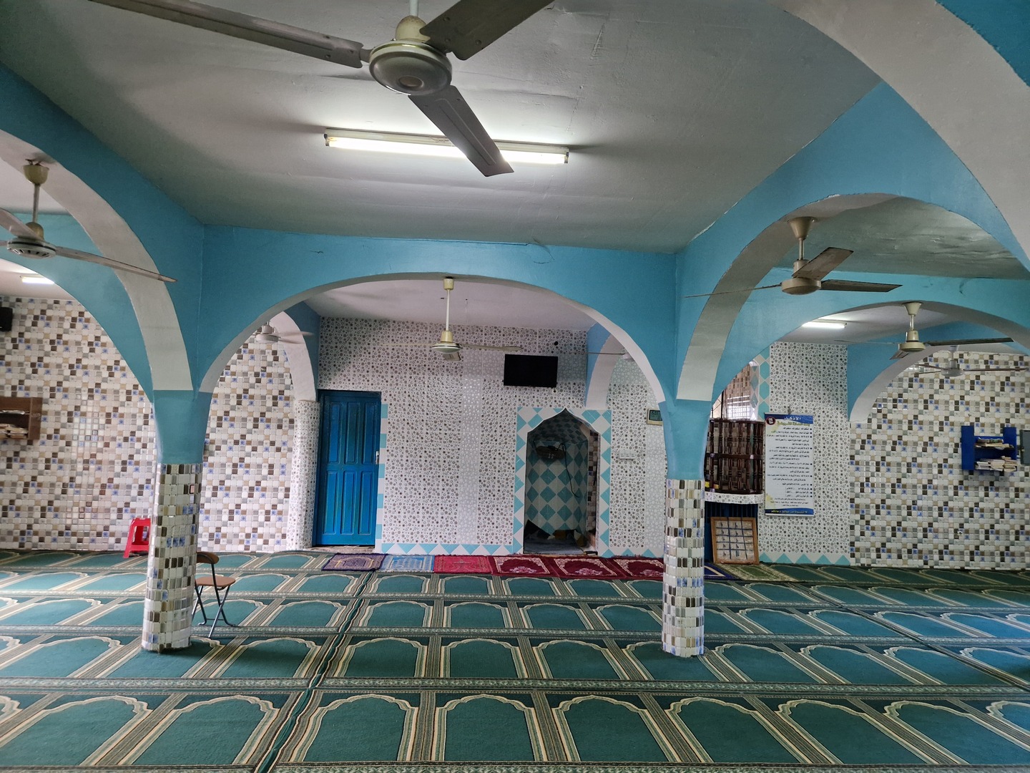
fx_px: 684
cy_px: 386
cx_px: 515
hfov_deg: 73.9
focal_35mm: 23
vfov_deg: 58.9
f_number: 1.8
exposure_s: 1/100
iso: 500
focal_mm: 5.4
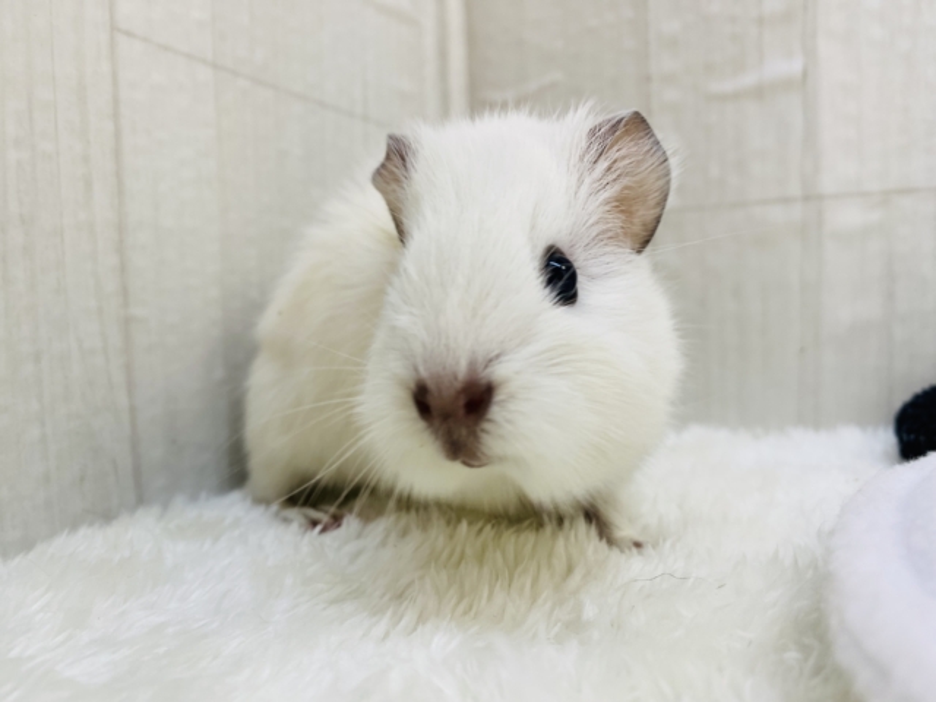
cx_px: 468
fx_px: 676
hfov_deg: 69.4
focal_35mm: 25
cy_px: 351
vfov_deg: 54.9
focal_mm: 4.25
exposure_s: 1/100
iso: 64
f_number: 1.8
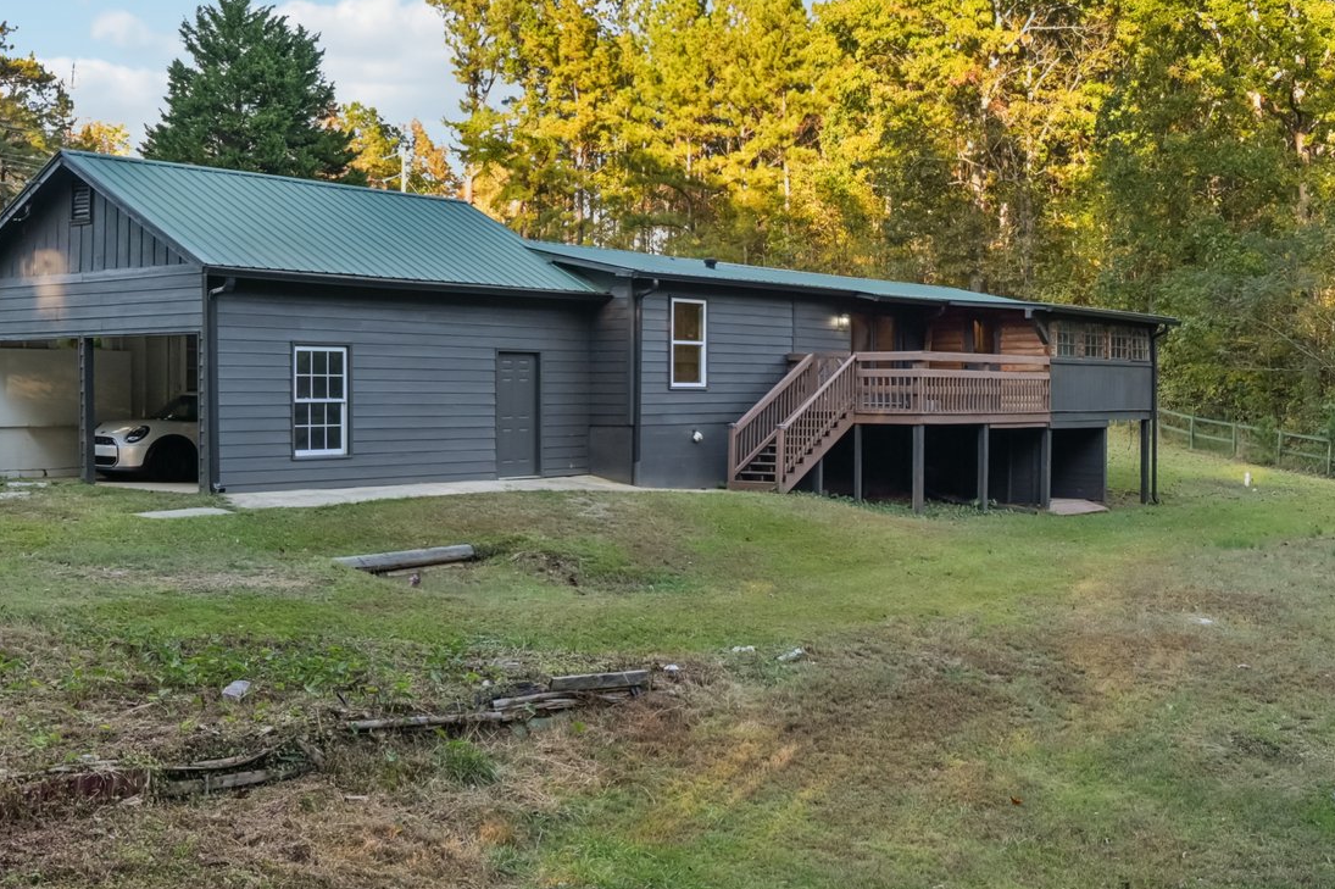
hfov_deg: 44.7
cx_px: 910
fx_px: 1594
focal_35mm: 43
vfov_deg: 31.2
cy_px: 440
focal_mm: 23
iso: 200
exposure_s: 1/50
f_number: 8
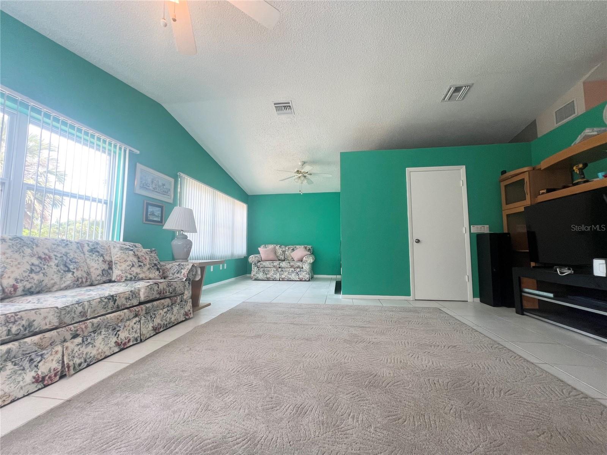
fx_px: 228
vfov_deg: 89.9
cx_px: 304
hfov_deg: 106.2
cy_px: 228
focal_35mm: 13
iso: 100
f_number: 1.8
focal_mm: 1.57
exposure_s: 1/120
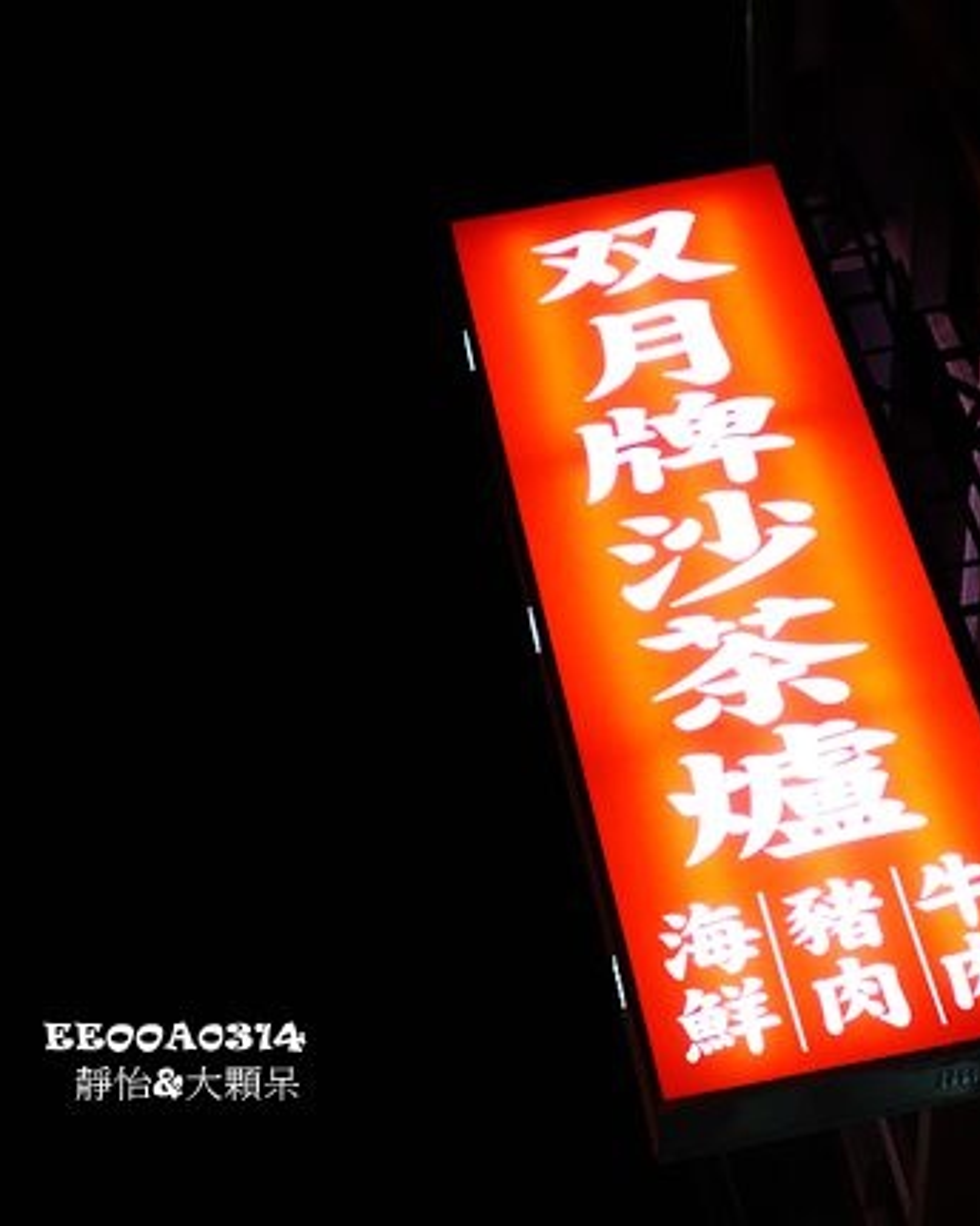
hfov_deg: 22.2
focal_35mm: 68
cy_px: 614
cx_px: 763
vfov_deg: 27.9
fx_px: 2465
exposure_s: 1/50
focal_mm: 17.7
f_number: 2.8
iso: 800
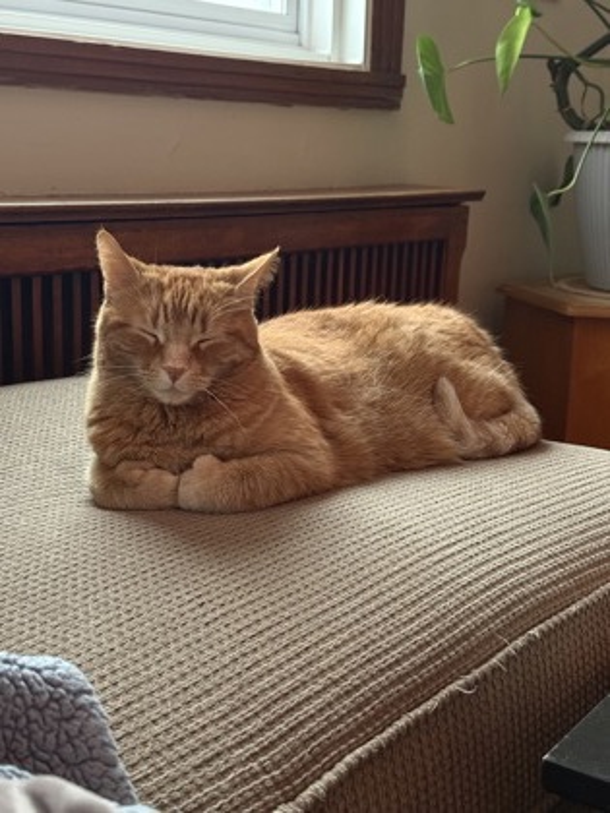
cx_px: 305
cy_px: 406
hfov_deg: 30.3
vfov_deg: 39.7
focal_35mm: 48
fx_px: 1128
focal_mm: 6.76
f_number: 1.78
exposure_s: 1/24
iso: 640
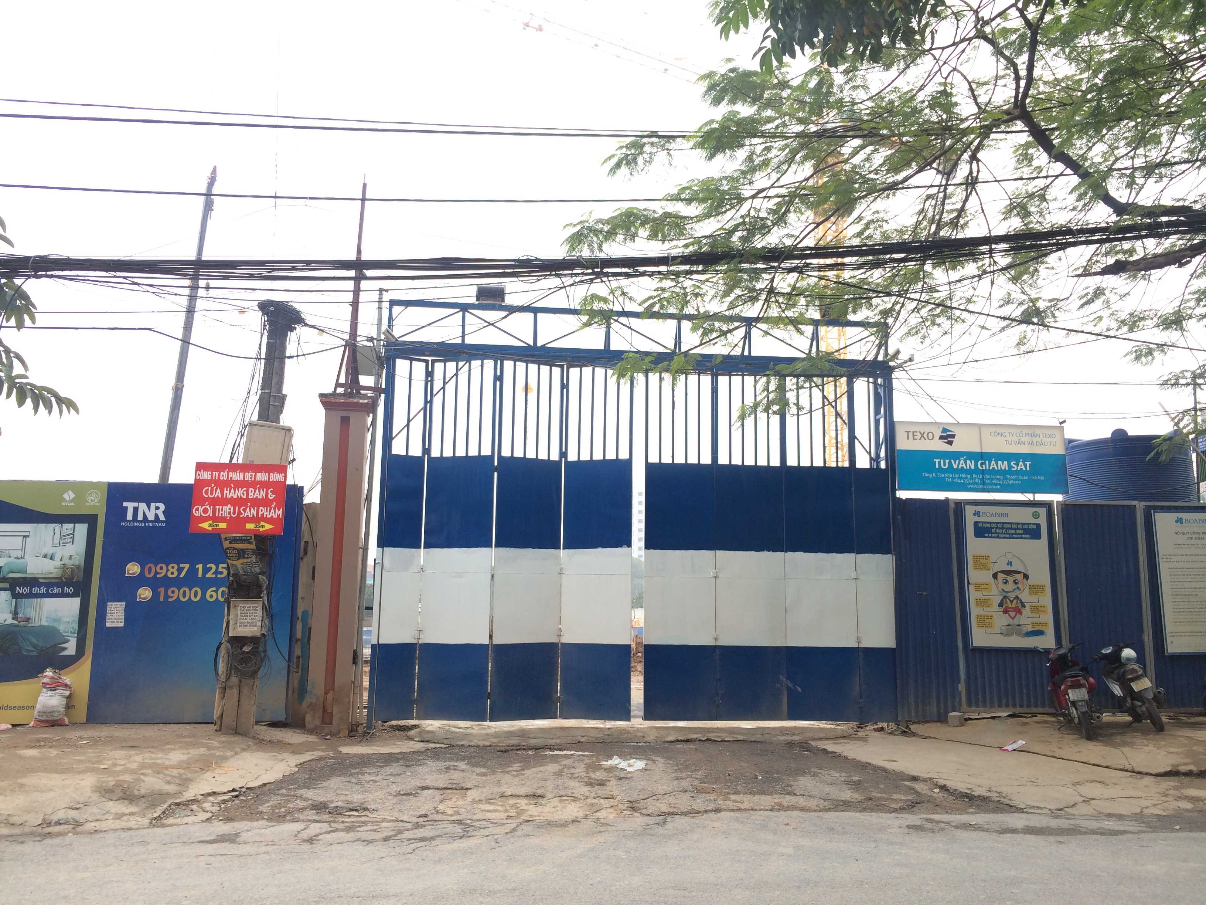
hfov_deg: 60.0
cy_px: 452
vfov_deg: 46.8
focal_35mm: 30
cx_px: 603
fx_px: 1045
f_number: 2.2
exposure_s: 1/144
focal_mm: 4.12
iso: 32
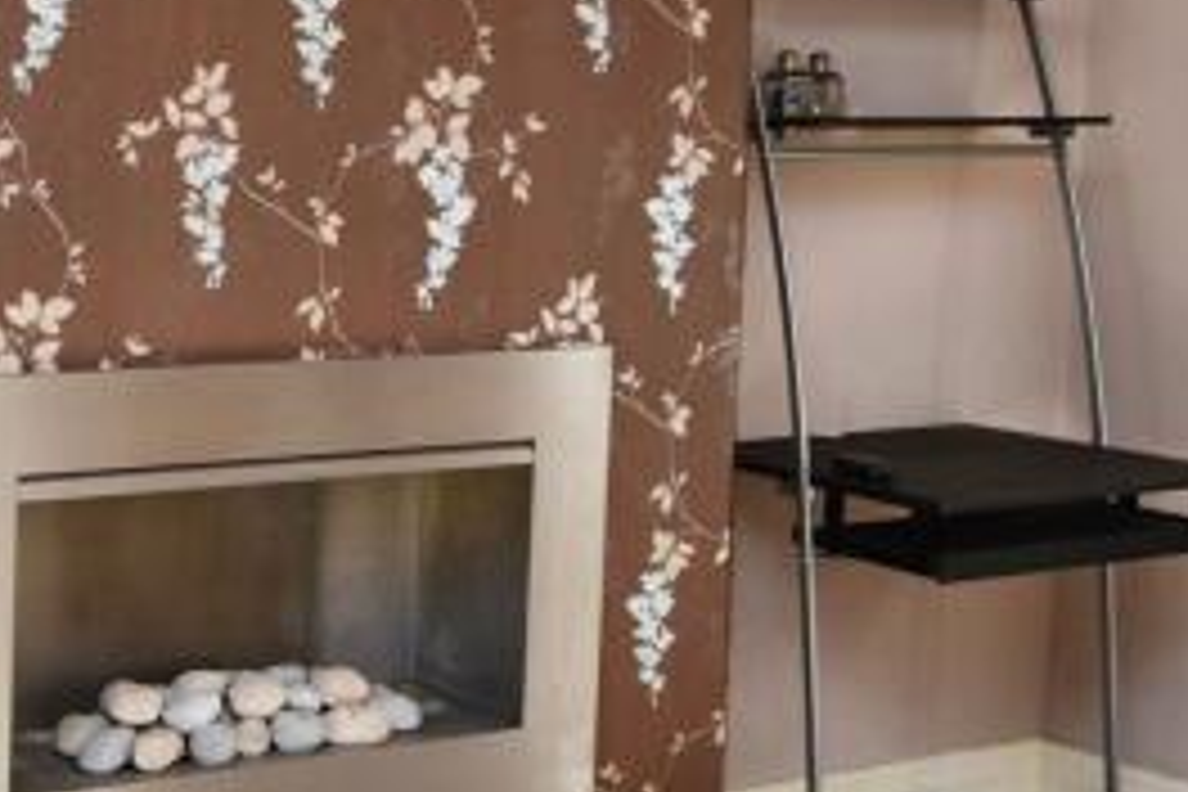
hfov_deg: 31.7
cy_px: -11
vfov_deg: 21.1
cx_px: 279
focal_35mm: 62
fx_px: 2046
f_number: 7.1
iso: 400
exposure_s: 1/60
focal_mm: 16
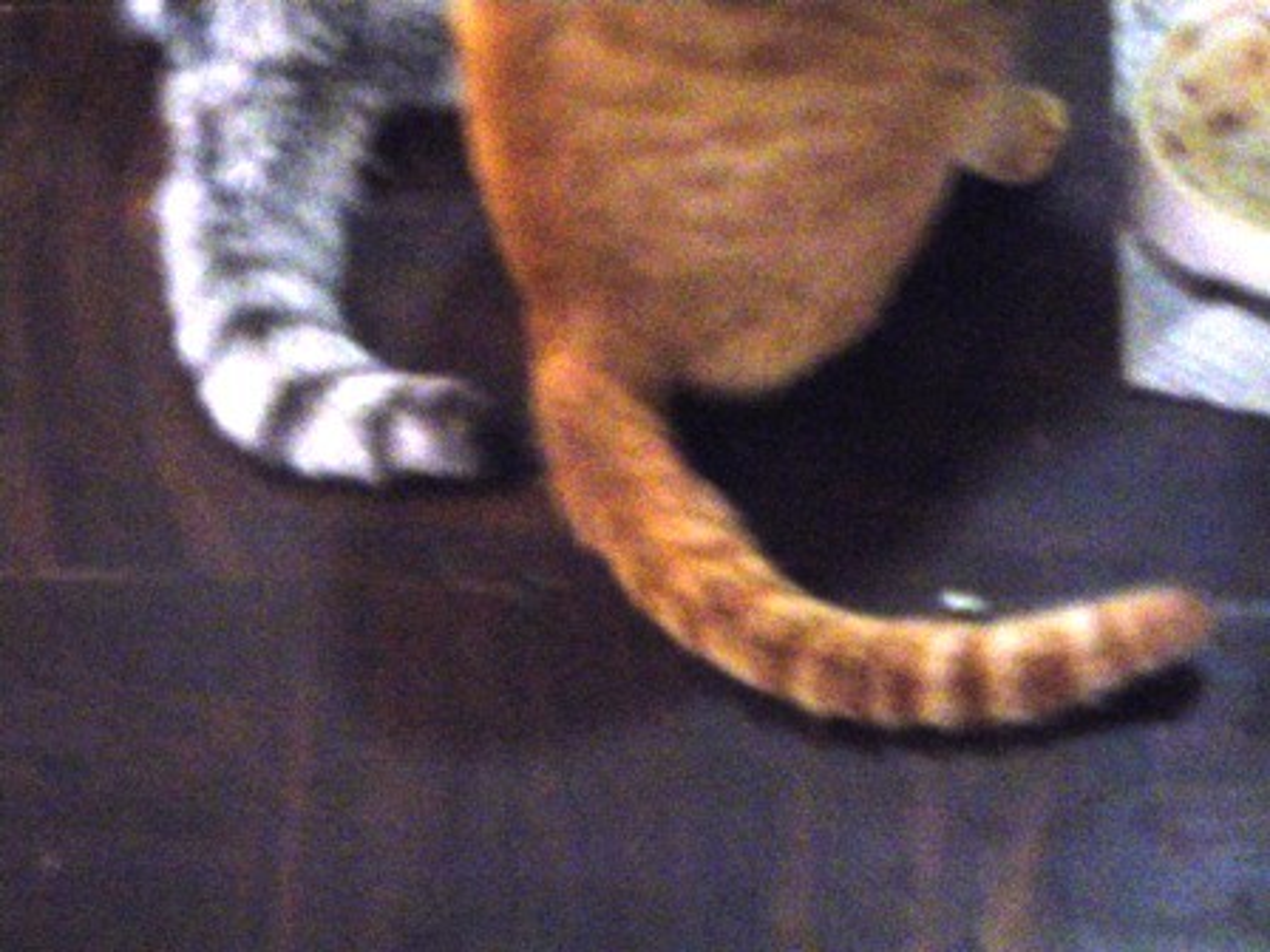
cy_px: 476
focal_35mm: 140
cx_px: 635
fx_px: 5136
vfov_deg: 10.6
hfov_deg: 14.1
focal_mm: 25
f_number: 5.5
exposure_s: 1/4
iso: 800
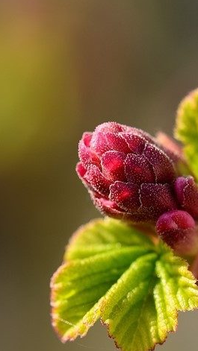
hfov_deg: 4.5
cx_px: 178
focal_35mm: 269
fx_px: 2509
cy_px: 188
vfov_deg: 8.0
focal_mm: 105
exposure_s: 1/250
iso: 100
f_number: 6.3
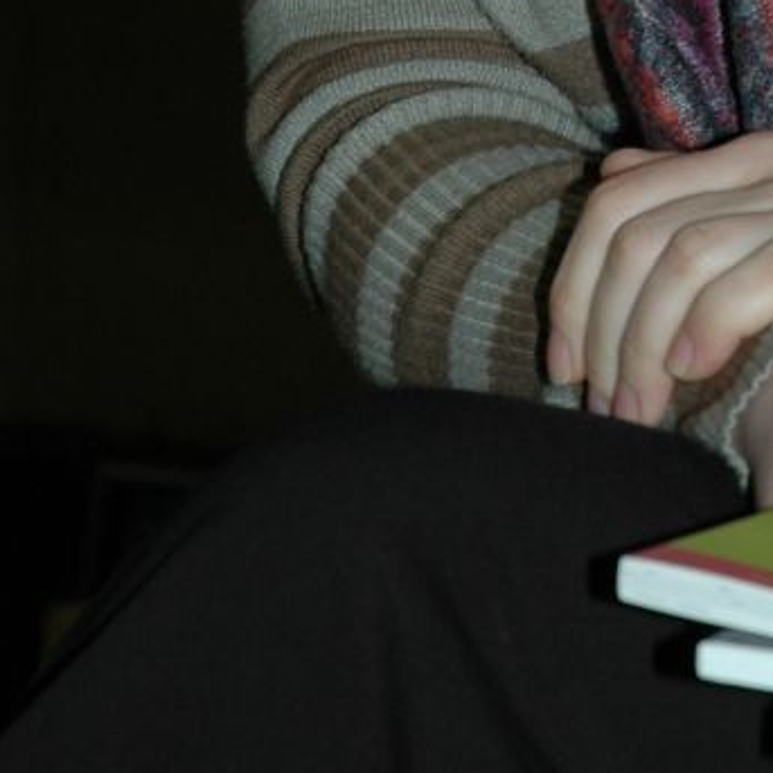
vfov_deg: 6.0
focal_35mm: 290
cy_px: -491
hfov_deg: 6.0
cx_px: 868
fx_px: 7327
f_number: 4.5
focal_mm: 52
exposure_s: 1/60
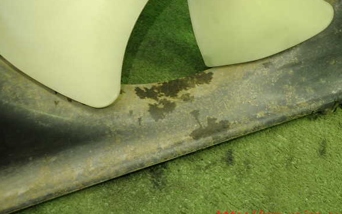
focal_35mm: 35
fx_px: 326
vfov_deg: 36.2
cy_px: 91
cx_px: 174
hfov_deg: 55.3
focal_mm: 5.79
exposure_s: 1/30
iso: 250
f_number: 2.4
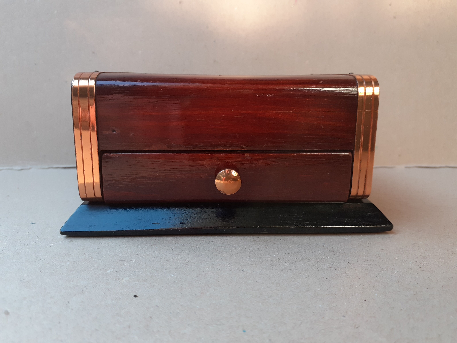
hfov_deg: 65.3
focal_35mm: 27
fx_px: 356
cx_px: 228
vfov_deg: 51.4
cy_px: 172
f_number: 1.9
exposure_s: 1/120
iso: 80
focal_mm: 3.6
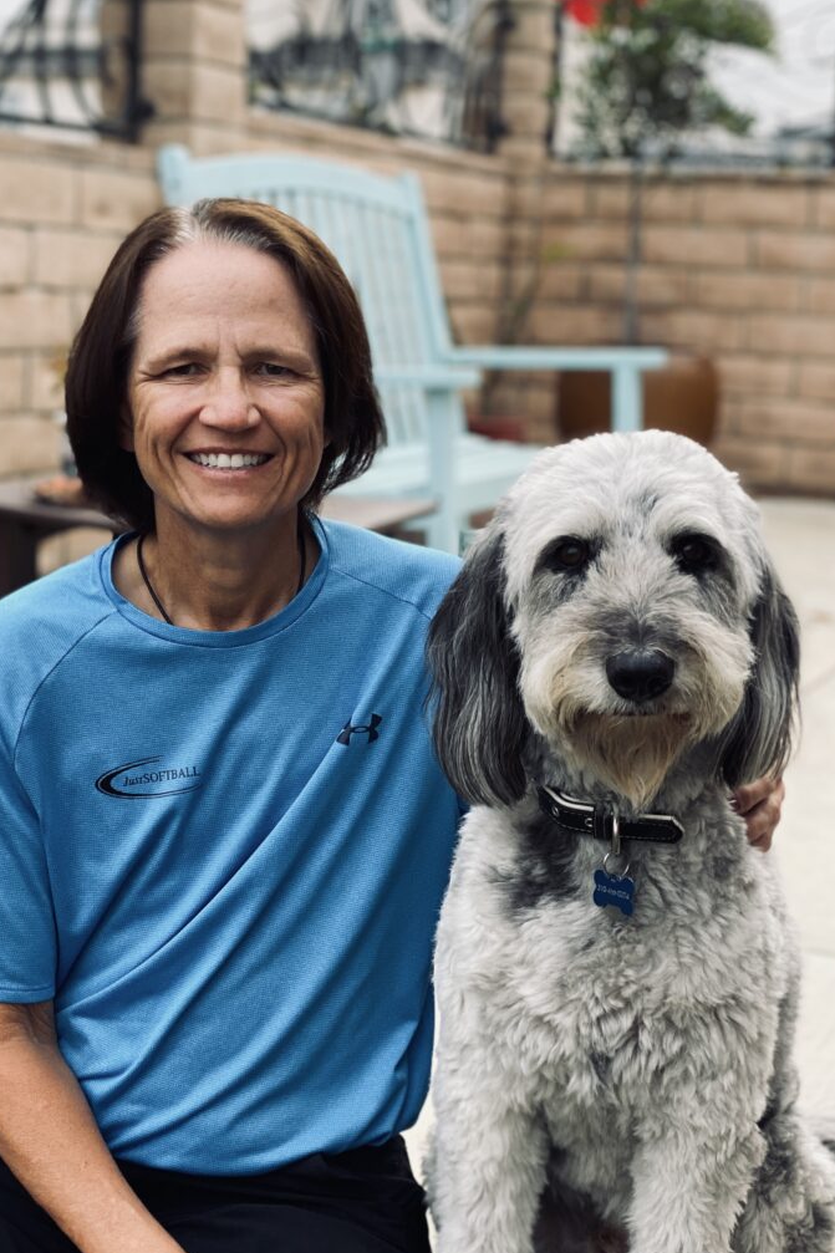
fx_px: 1914
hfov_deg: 24.6
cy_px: 635
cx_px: 388
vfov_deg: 36.3
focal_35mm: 55
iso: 32
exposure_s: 1/122
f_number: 2
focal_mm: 6
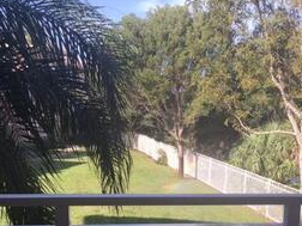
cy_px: 175
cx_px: 174
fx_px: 401
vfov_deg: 30.9
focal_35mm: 46
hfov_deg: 41.1
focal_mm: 4.15
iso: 32
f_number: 2.2
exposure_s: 1/732
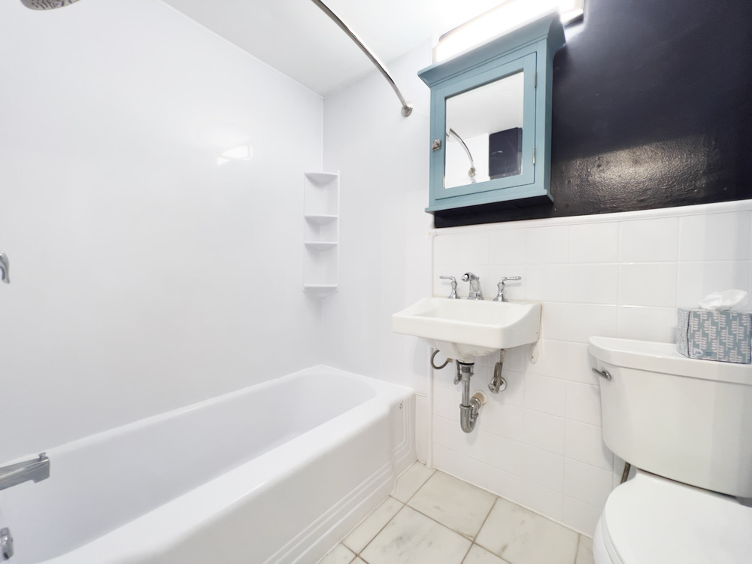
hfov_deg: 106.2
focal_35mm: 13
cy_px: 282
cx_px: 376
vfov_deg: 89.9
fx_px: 282
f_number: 1.8
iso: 125
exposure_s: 1/60
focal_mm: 1.57
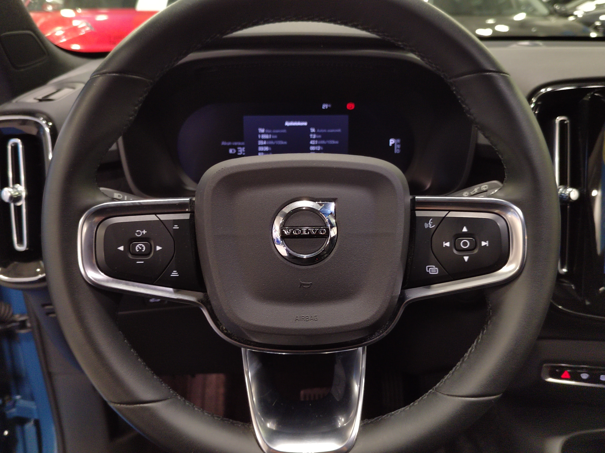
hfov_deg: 61.7
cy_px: 226
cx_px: 302
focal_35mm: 29
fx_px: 507
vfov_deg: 48.2
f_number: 1.9
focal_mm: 5.52
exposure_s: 1/50
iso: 1938
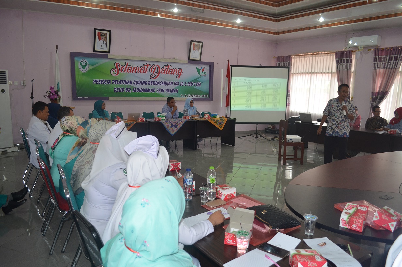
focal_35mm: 27
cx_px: 201
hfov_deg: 67.5
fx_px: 301
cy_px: 134
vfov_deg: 47.7
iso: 400
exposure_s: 1/80
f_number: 3.5
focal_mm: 18
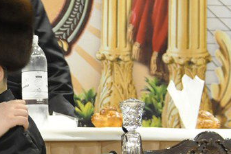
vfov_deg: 4.5
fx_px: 1944
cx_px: -95
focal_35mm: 303
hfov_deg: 6.7
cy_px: 80
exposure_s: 1/25
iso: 1250
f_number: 5.6
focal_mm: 68
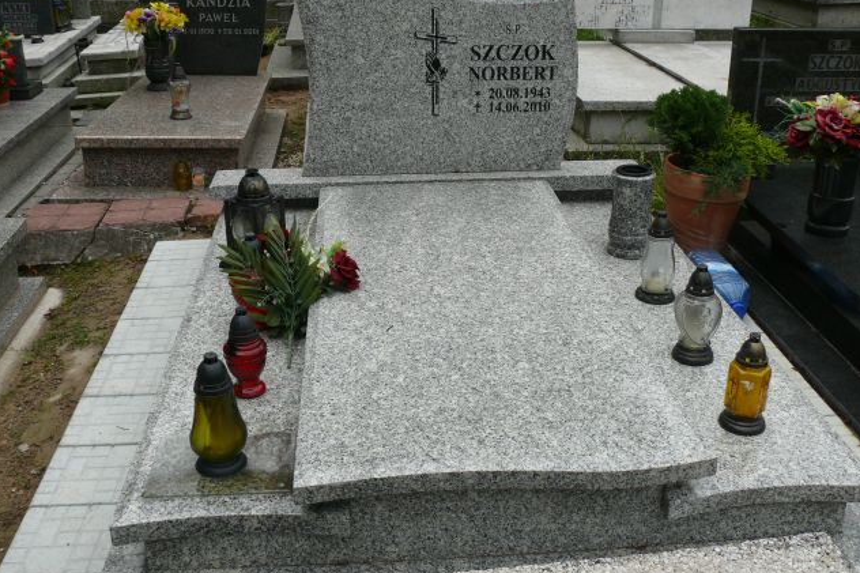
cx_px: 430
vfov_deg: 34.1
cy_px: 252
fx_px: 931
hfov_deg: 49.6
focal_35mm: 39
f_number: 4.5
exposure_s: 1/200
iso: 100
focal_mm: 7.8
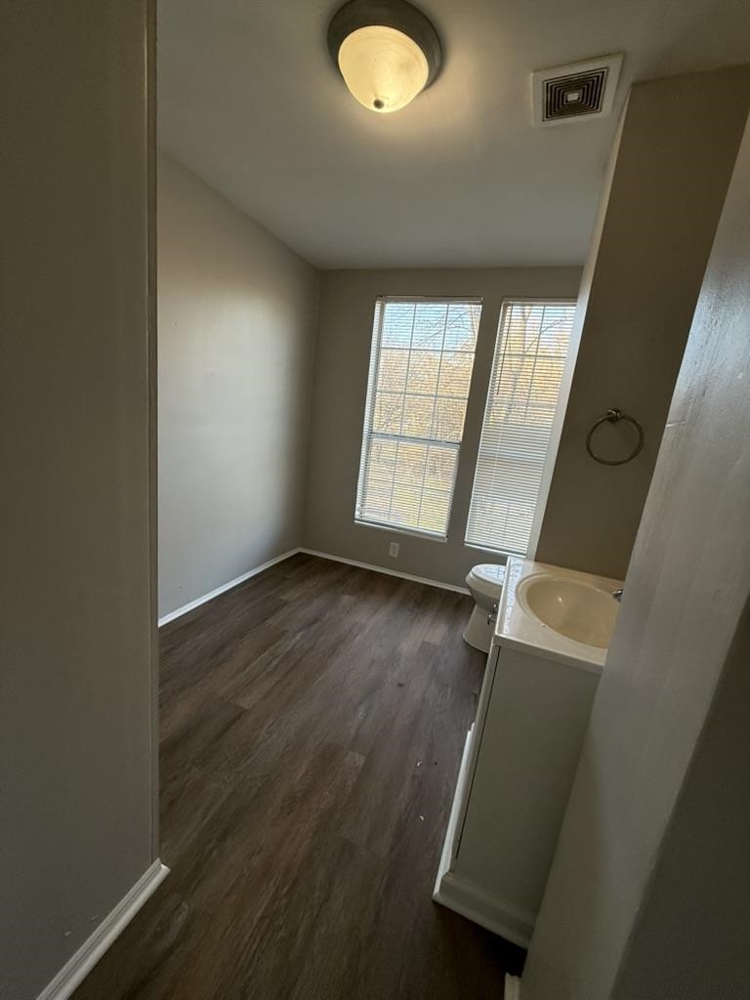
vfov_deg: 102.1
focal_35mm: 14
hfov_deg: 85.7
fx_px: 404
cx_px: 375
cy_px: 500
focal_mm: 2.22
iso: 125
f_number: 2.2
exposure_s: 1/120
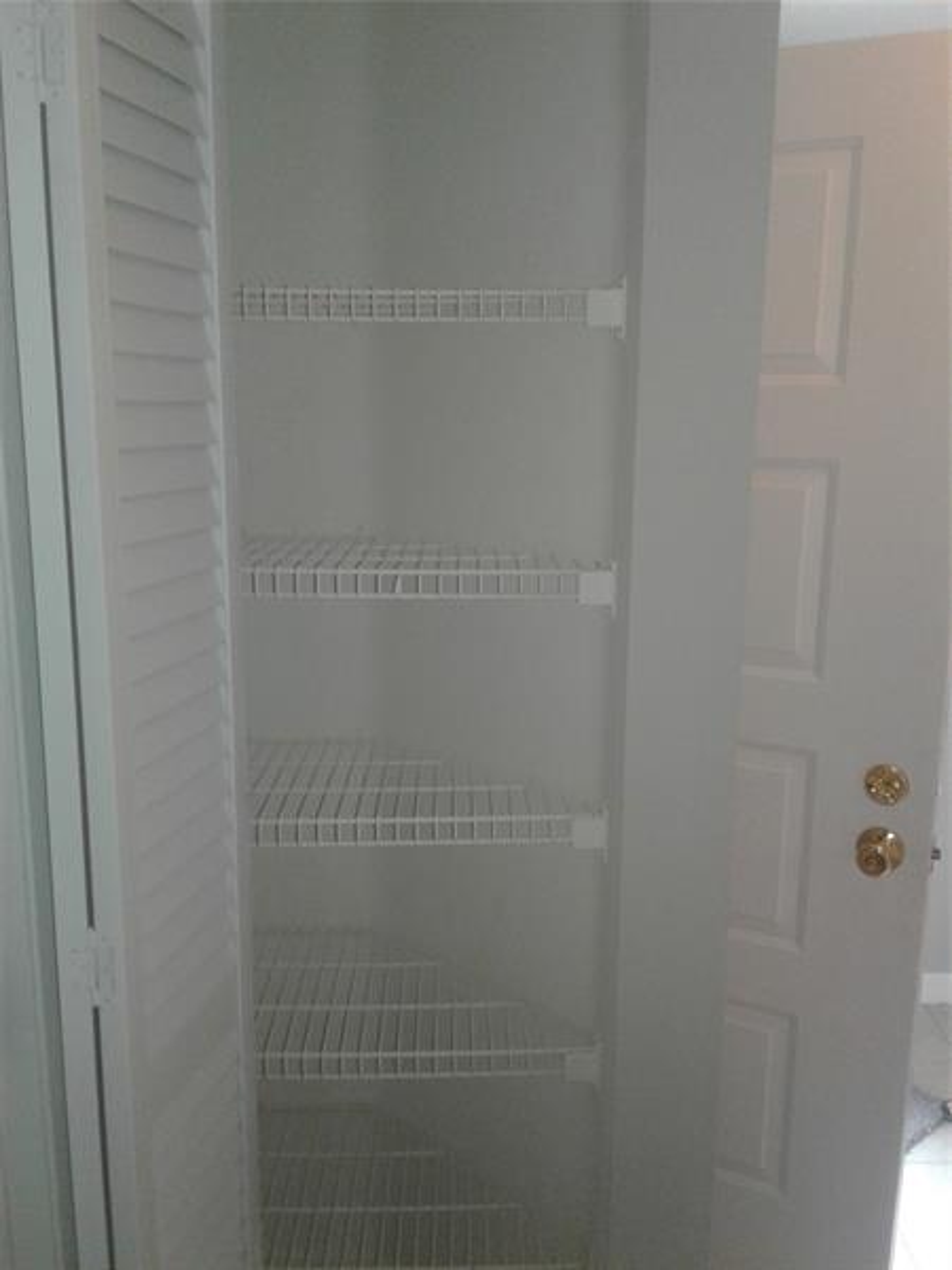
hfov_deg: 42.9
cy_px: 635
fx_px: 1210
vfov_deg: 55.4
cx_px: 476
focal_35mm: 33
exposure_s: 1/25
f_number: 2.2
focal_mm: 3.3
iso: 50
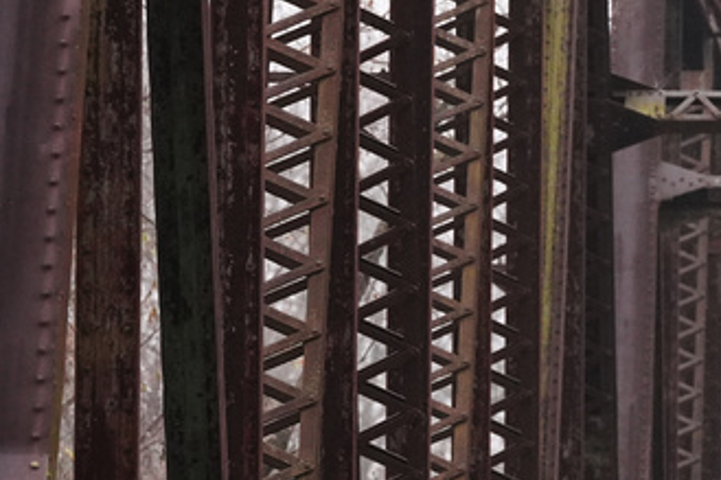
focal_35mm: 622
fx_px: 12450
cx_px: 1096
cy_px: 252
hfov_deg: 3.3
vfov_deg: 2.2
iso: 5000
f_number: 5.6
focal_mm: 200
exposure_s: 1/1000
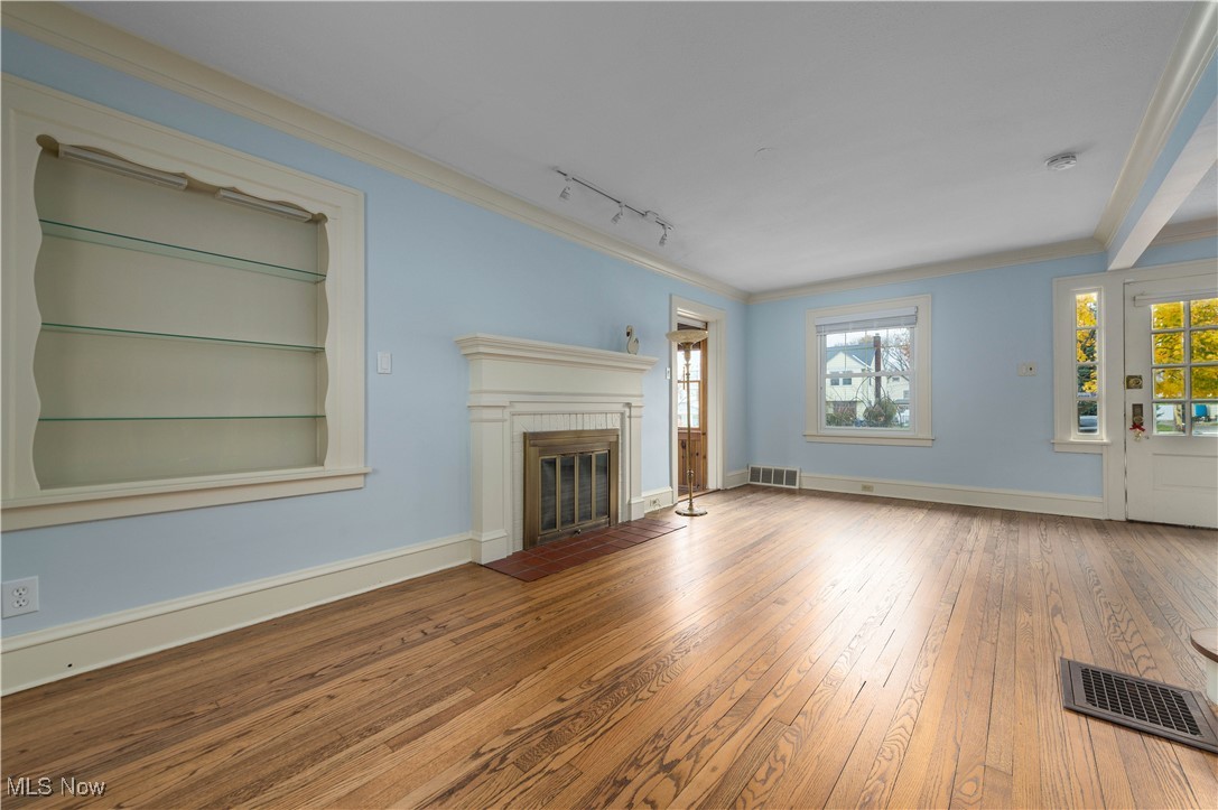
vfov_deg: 81.1
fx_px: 473
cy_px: 405
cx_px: 609
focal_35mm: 14
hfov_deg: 104.3
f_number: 8
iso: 200
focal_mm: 14
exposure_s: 1/60
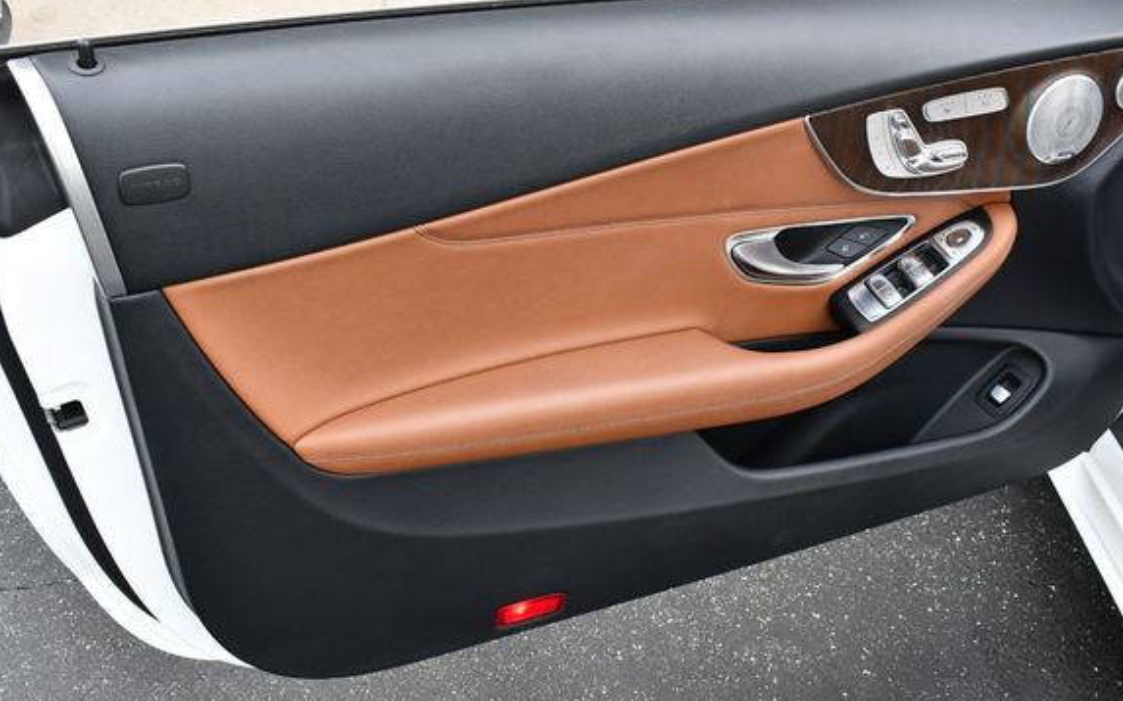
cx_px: 602
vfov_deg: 31.2
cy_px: 350
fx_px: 1255
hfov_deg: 48.2
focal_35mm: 41
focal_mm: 18
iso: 400
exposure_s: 1/250
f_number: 5.6
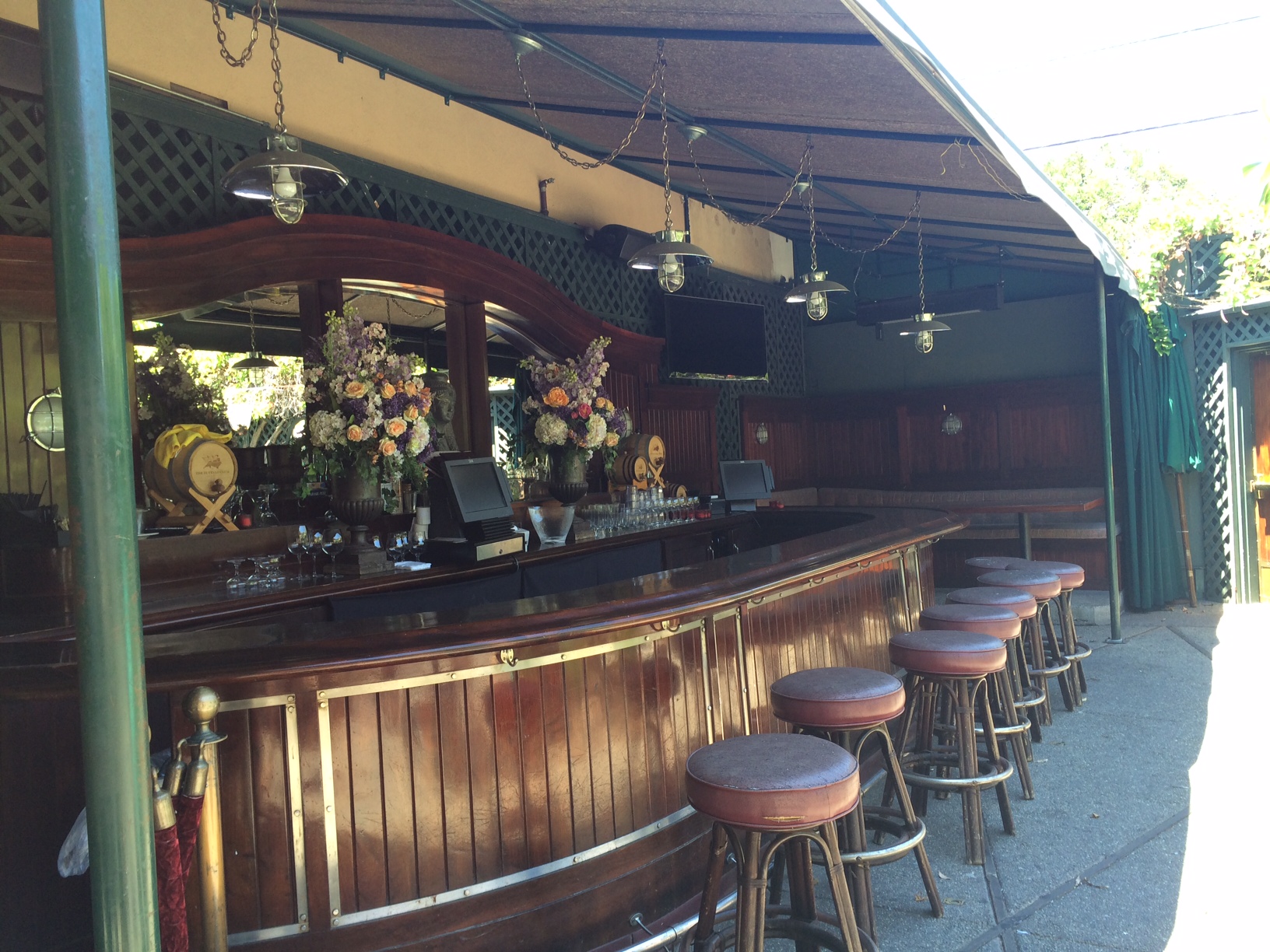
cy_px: 476
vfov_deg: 46.8
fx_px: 1101
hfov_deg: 60.0
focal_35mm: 30
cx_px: 635
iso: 32
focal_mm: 4.12
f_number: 2.2
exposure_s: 1/60
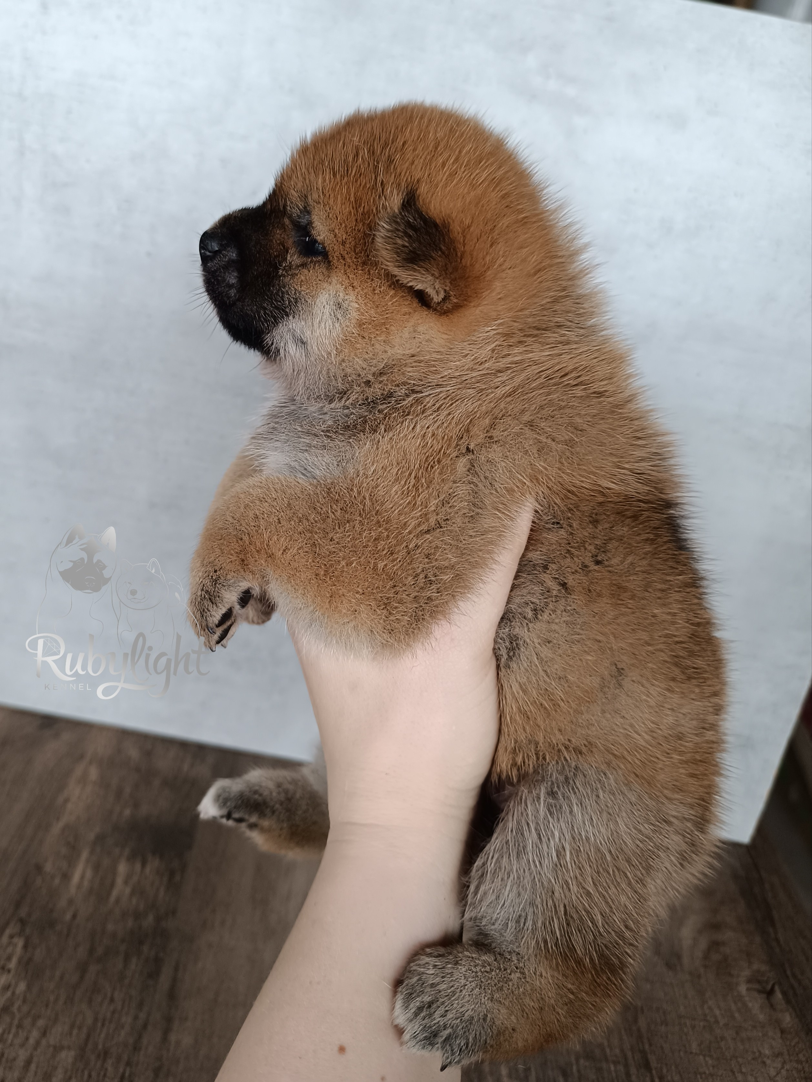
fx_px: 750
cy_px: 541
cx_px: 406
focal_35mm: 24
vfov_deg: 71.6
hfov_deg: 56.8
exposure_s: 1/101
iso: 1128
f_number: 1.65
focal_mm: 6.14
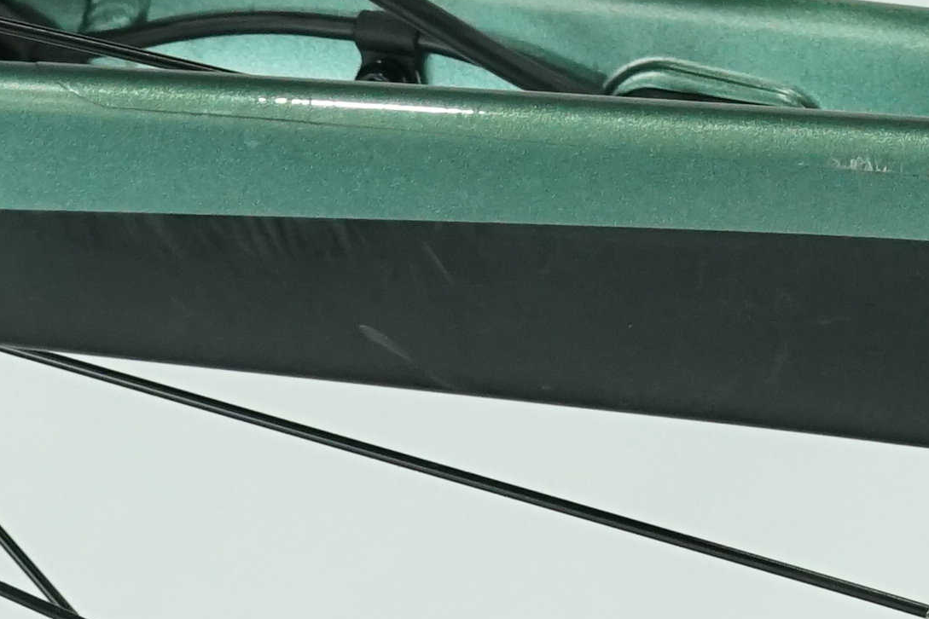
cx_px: 1104
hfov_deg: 8.2
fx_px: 6399
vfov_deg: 5.5
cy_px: -121
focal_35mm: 248
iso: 1600
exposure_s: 1/200
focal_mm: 45
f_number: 6.3
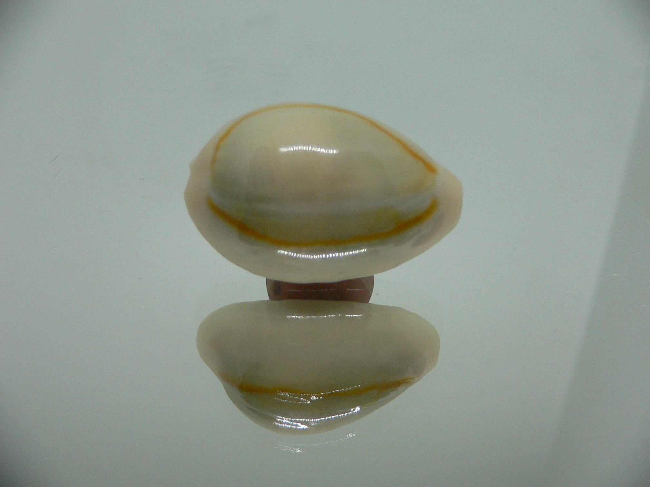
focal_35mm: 35
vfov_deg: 40.7
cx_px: 325
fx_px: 657
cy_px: 244
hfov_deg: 52.6
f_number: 2.8
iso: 200
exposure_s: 1/60
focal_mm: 4.6
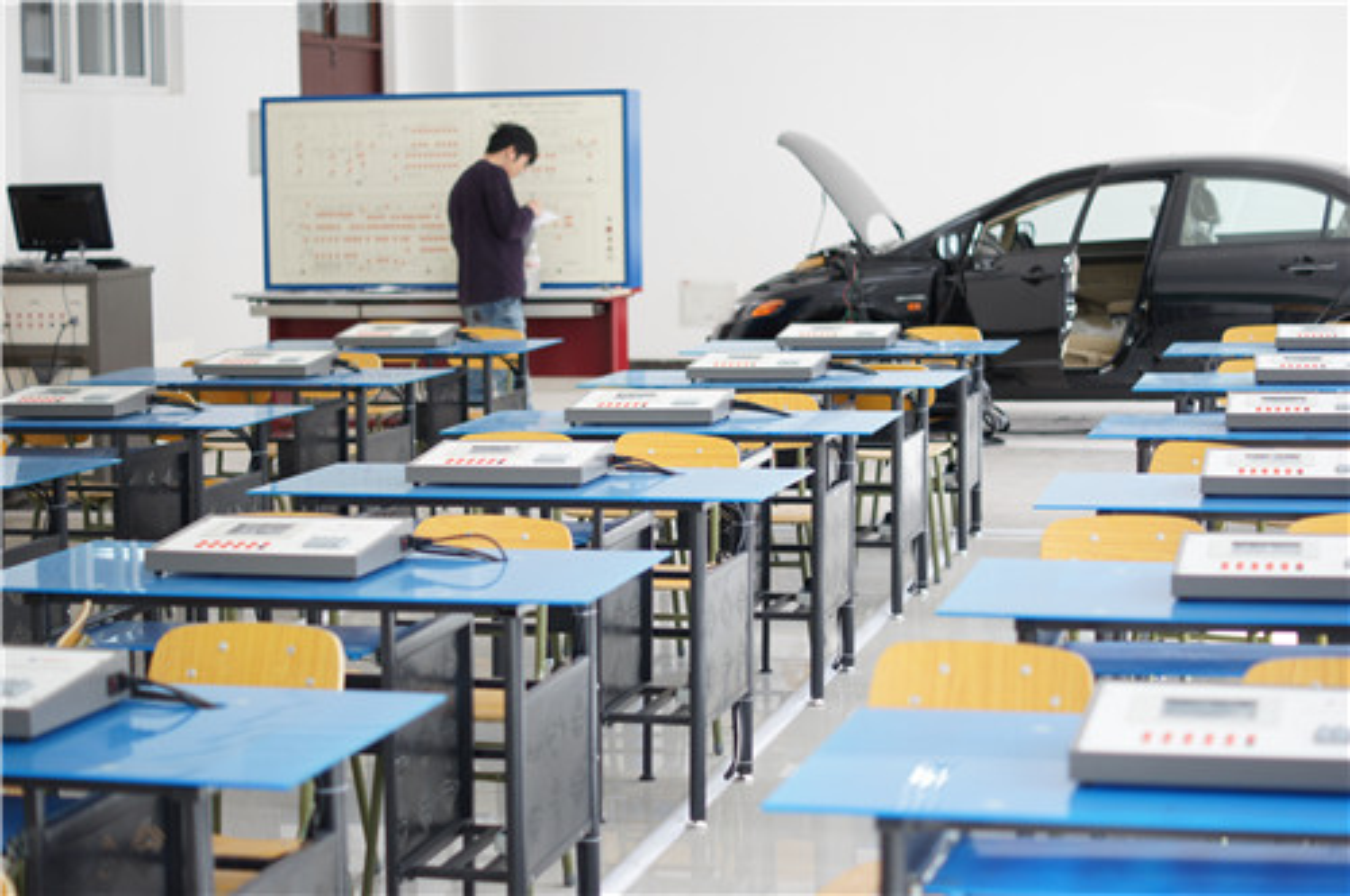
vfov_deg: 18.1
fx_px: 2809
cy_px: 448
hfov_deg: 27.0
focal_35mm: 75
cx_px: 675
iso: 200
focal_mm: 50
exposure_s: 1/125
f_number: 2
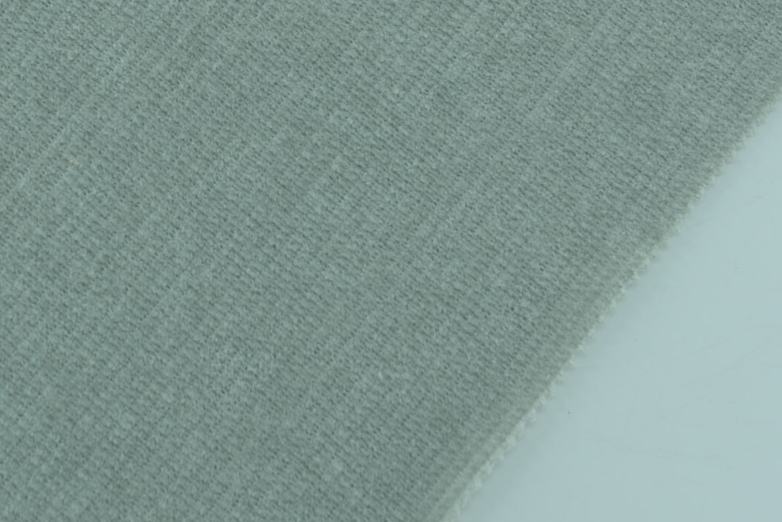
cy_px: -112
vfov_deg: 10.5
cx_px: 214
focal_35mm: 129
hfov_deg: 15.8
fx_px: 2803
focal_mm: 50
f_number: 3.5
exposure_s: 1/250
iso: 100
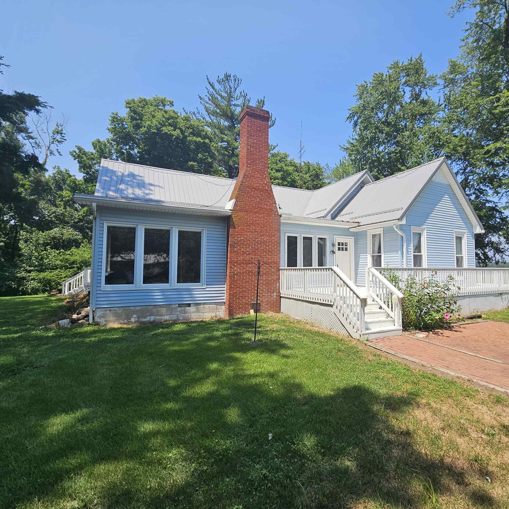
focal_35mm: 16
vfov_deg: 87.4
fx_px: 266
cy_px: 255
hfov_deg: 86.7
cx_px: 296
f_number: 2.2
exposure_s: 1/1804
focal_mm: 2.2
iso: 50
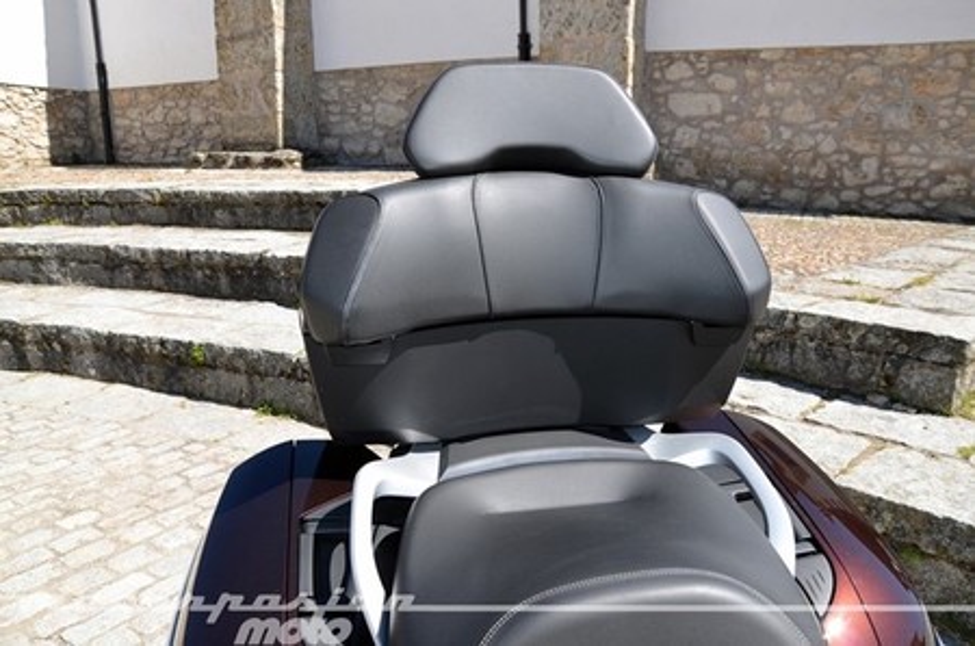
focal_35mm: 27
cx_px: 488
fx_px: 730
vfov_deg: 47.7
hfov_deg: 67.5
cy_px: 323
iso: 100
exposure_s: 1/200
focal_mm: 18
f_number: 7.1
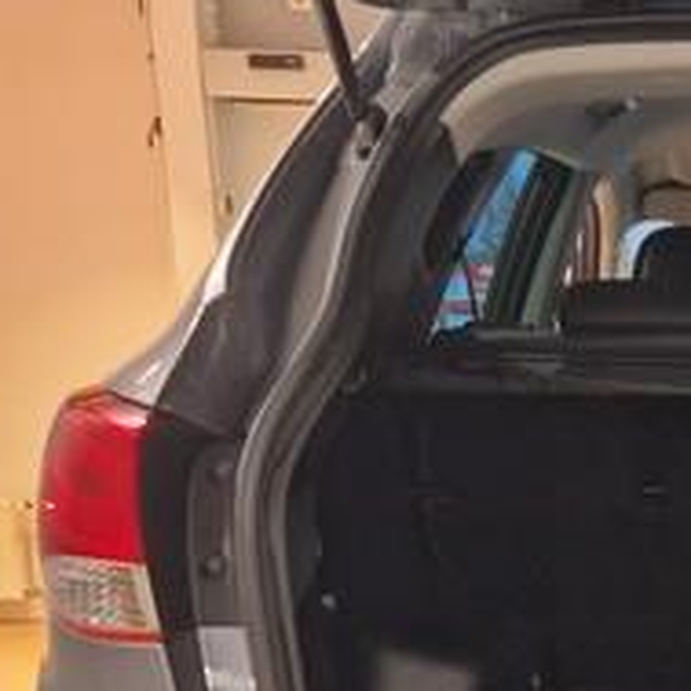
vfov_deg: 23.7
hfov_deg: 22.1
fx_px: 1558
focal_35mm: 69
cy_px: 731
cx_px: 936
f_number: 1.8
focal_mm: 5.4
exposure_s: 1/100
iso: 320
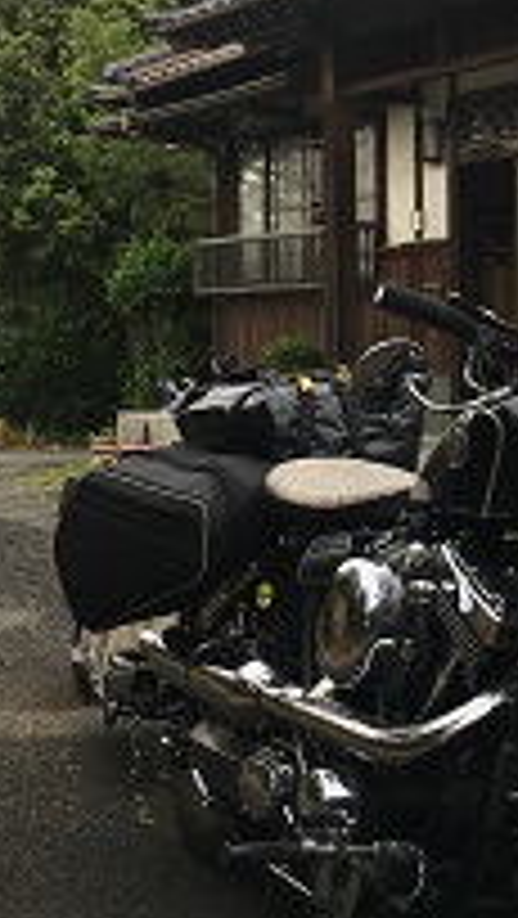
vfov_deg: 31.4
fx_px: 1609
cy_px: 256
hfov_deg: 17.7
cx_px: 550
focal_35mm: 66
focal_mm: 4.15
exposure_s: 1/331
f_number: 2.2
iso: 25
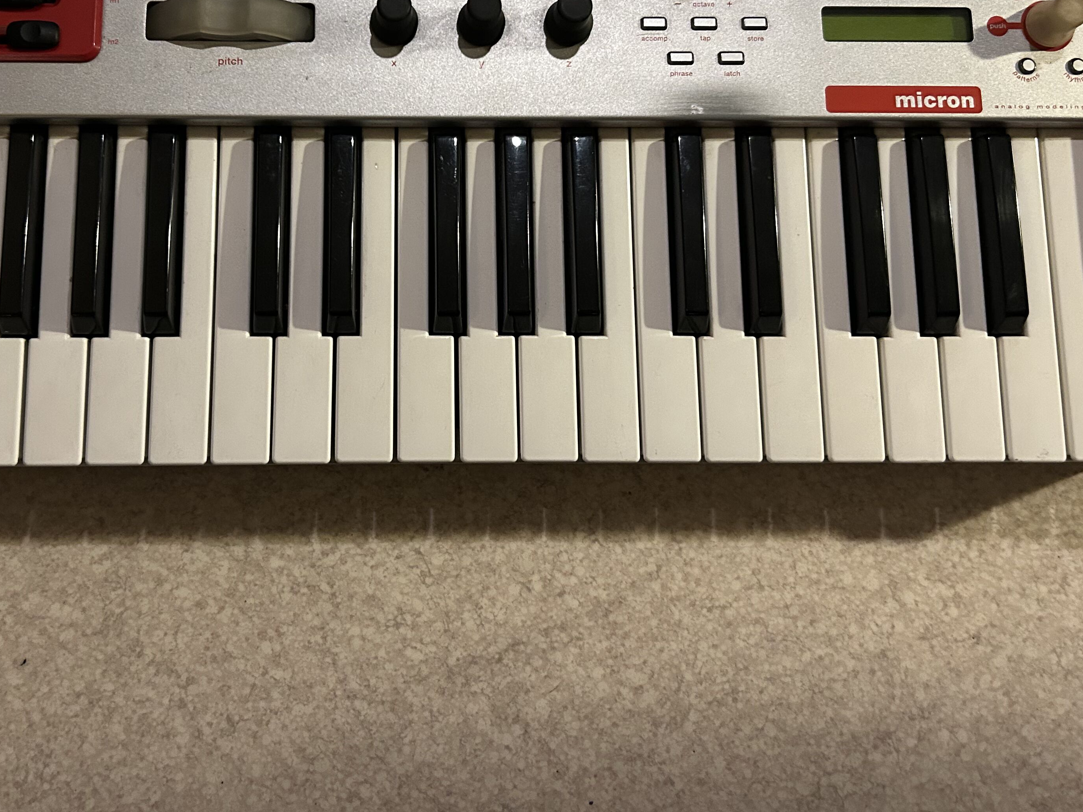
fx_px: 1189
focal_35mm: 38
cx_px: 434
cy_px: 237
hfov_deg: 48.7
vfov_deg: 37.1
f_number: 1.5
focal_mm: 5.7
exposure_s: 1/50
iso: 400
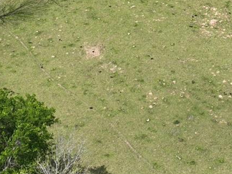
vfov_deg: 12.1
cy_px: -123
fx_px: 764
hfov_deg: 17.1
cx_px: 204
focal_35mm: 114
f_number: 2.8
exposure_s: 1/1600
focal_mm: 12.29
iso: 100
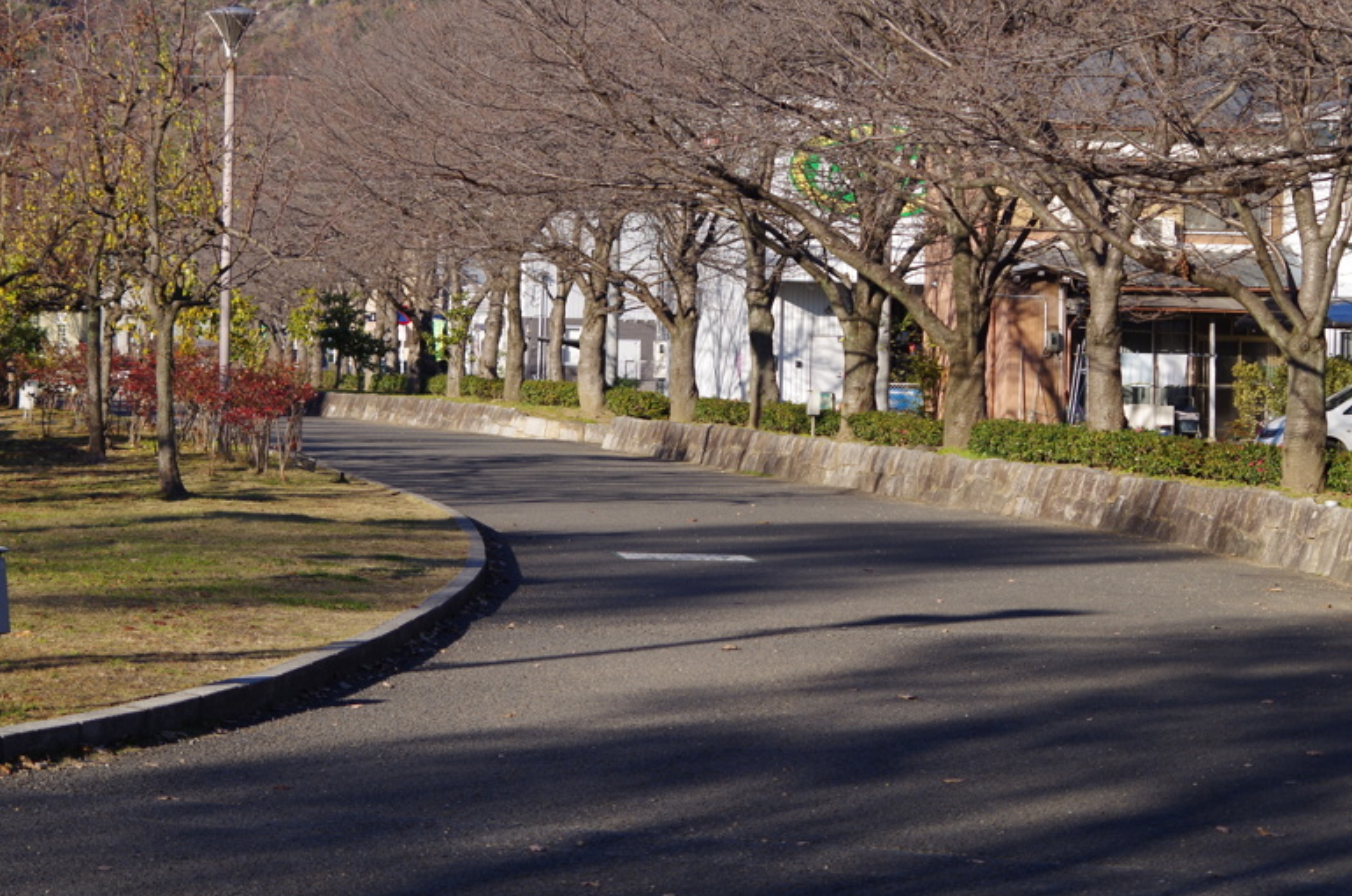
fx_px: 4085
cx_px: 671
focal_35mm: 109
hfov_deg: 18.8
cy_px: 327
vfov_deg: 12.5
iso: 100
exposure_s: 1/250
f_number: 5.6
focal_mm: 55
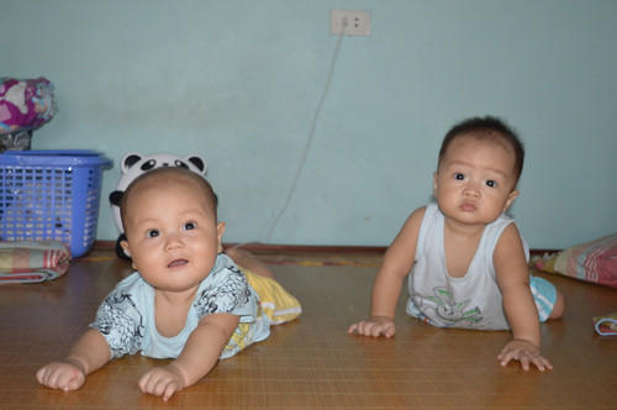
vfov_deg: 29.8
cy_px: 205
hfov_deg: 43.7
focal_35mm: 45
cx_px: 308
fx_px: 770
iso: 1800
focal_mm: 30
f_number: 4.2
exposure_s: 1/60
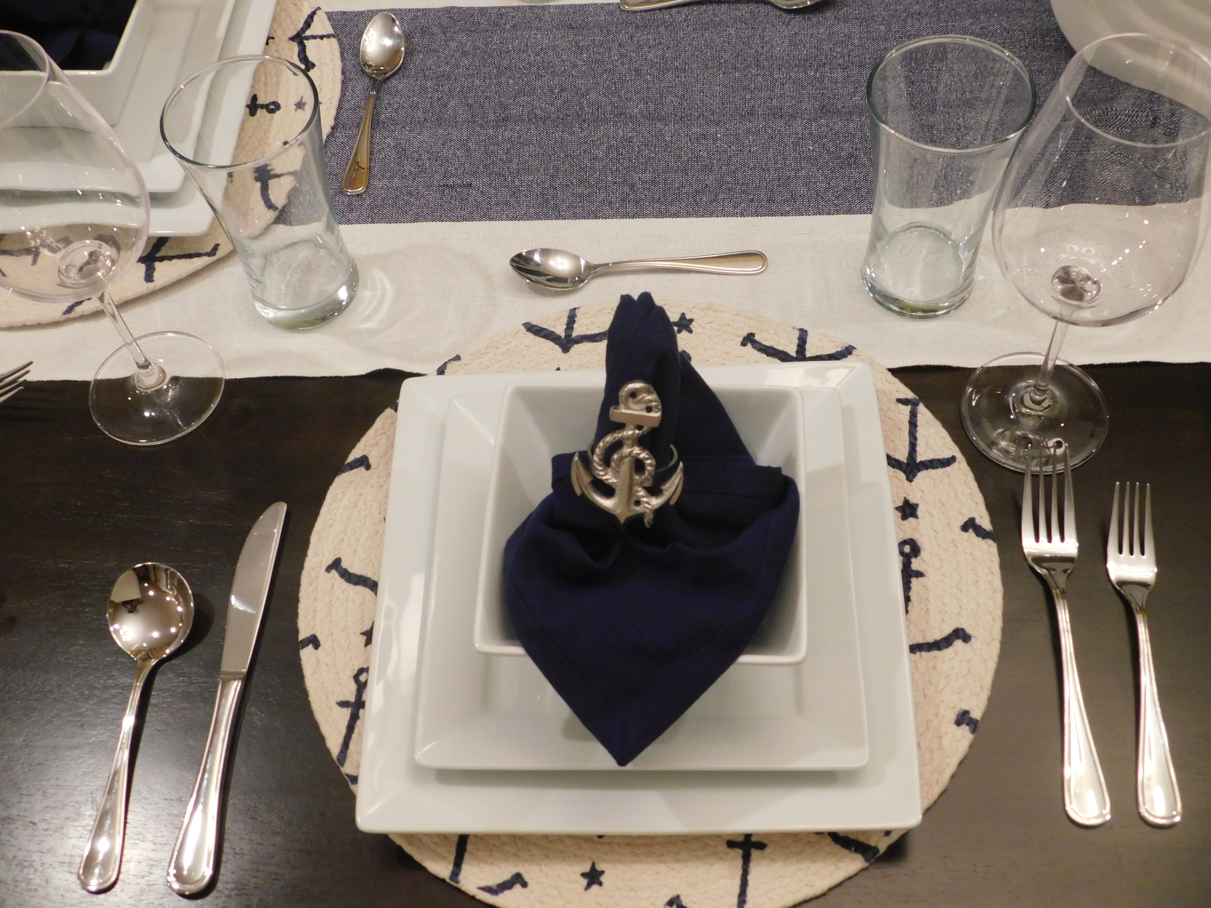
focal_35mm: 40
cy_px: 454
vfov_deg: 36.0
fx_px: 1399
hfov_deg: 46.8
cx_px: 606
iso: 400
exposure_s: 1/25
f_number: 3.6
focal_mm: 7.1
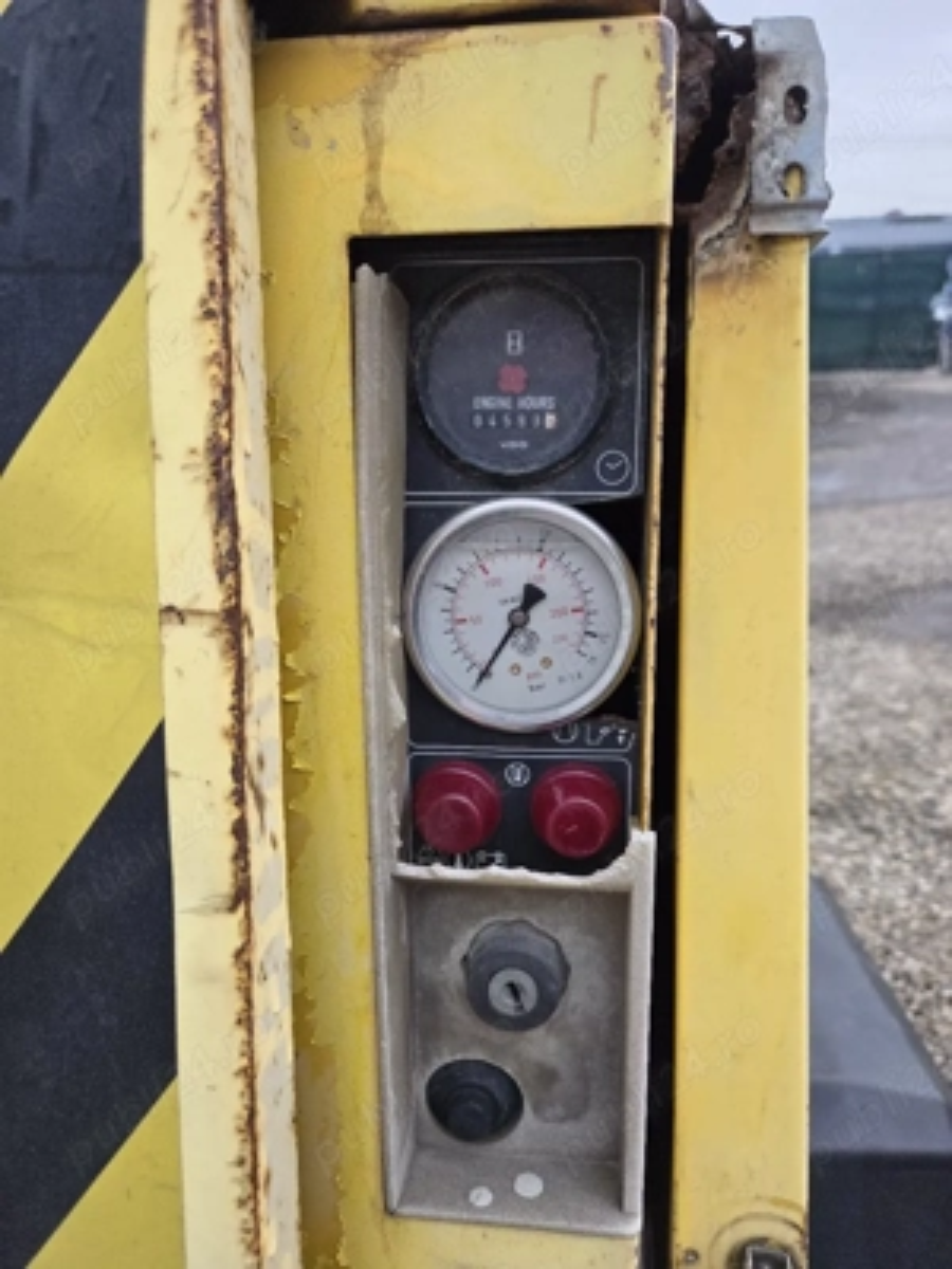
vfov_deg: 73.9
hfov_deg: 58.9
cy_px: 634
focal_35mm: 23
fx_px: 843
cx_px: 476
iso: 64
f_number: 1.8
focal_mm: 5.4
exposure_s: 1/182
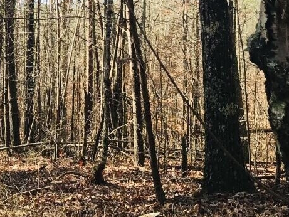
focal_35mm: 81
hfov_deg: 22.7
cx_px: -32
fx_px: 676
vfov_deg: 17.7
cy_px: -11
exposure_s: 1/314
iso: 20
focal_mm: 3.99
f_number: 1.8
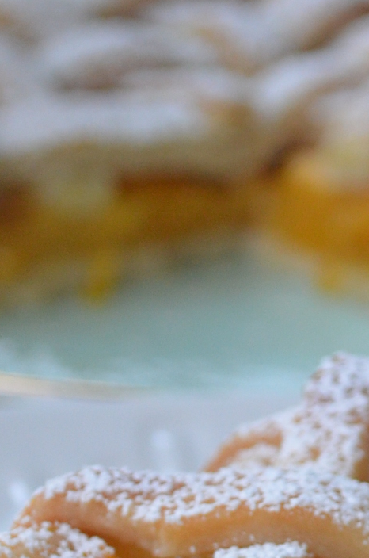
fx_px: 2839
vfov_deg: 11.1
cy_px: 619
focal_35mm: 184
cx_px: 420
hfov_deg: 7.4
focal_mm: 35
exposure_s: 1/60
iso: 1000
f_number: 5
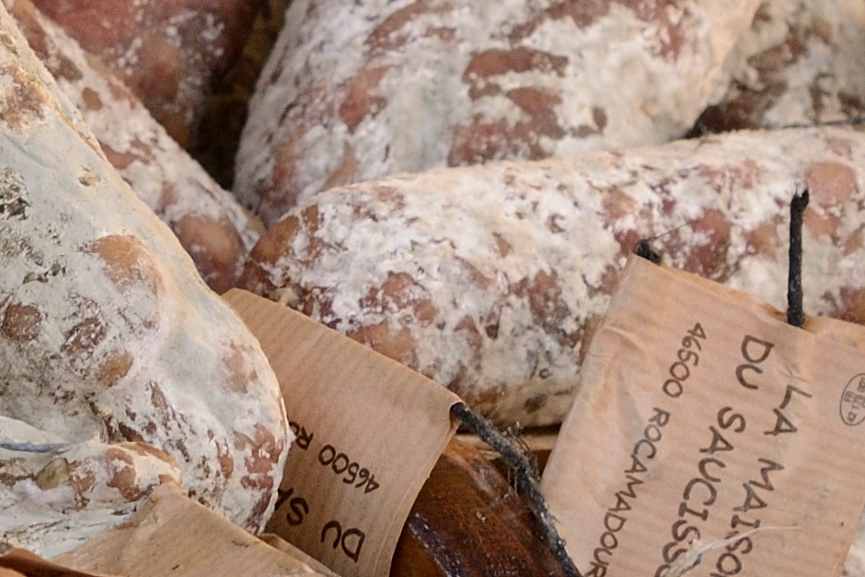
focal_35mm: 406
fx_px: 9756
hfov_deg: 5.1
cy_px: -476
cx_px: -73
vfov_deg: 3.4
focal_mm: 55
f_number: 5.6
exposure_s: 1/40
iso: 400
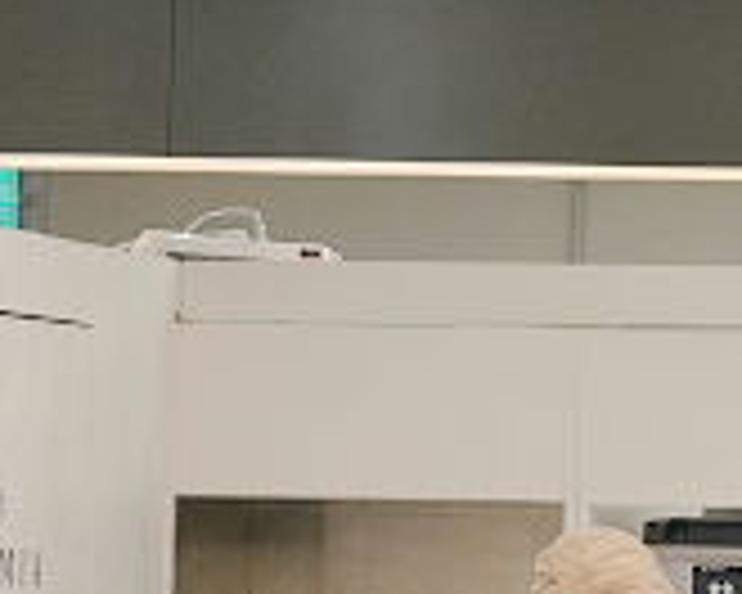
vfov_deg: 5.1
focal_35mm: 301
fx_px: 6610
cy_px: 374
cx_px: 2037
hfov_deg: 6.0
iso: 800
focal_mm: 44
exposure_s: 1/160
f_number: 4
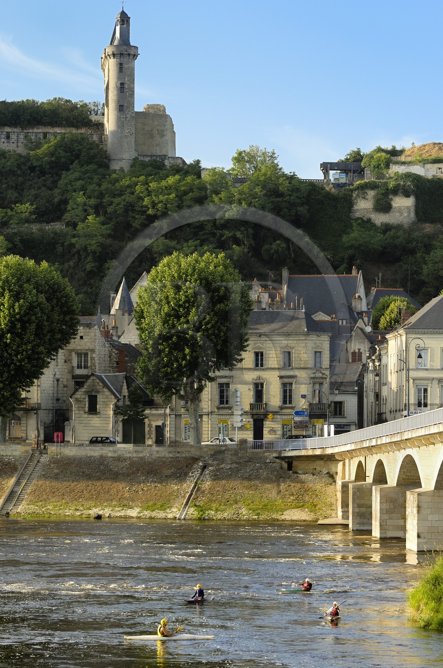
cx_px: 222
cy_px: 334
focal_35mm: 129
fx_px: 2388
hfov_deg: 10.6
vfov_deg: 15.9
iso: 100
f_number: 5.3
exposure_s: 1/160
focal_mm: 86
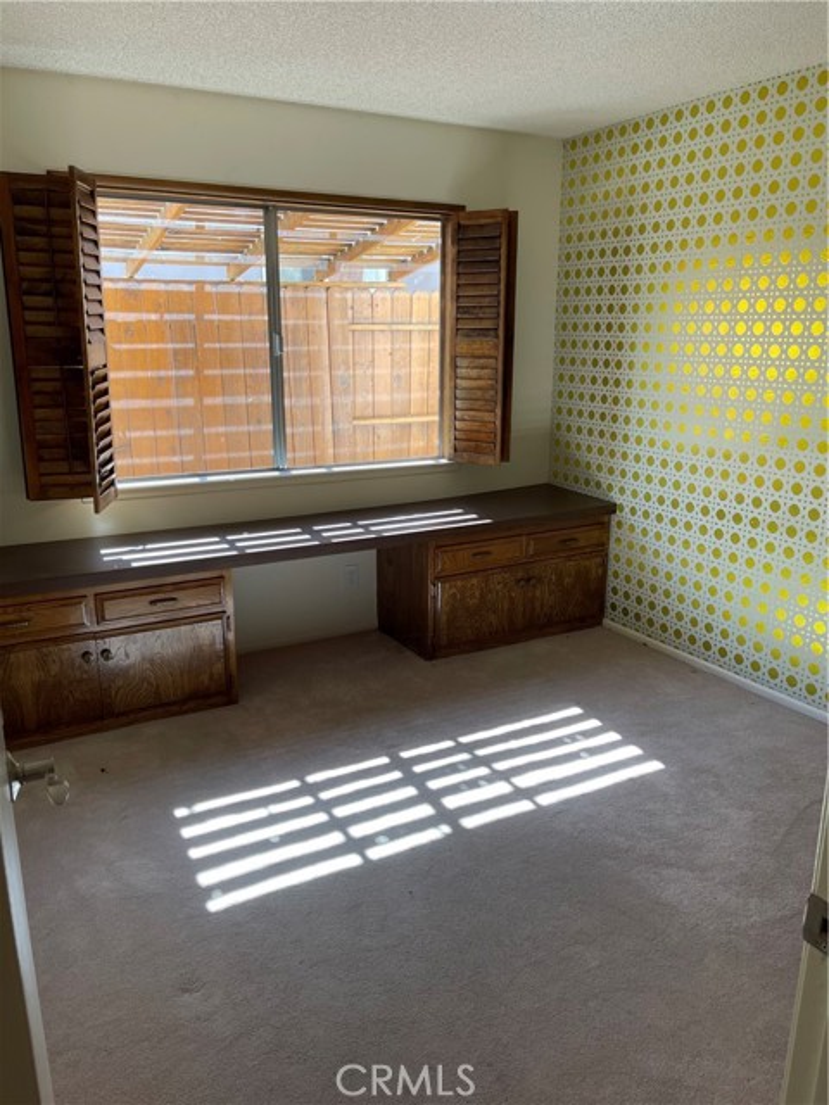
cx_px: 414
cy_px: 552
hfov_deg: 54.9
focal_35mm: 25
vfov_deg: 69.4
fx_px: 798
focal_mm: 5.1
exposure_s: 1/121
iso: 32
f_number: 1.6
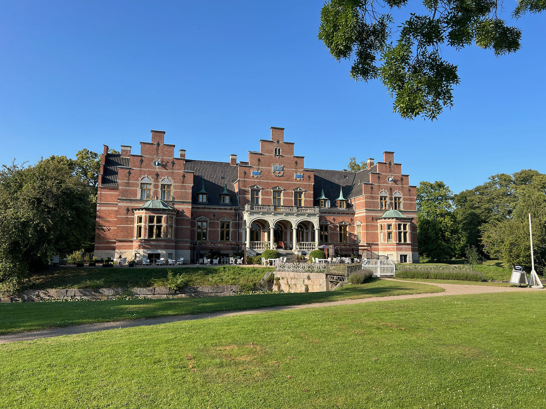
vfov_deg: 53.1
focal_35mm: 26
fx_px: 410
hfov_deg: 67.3
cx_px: 273
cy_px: 204
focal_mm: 5.7
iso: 50
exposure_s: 1/2695
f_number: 1.5
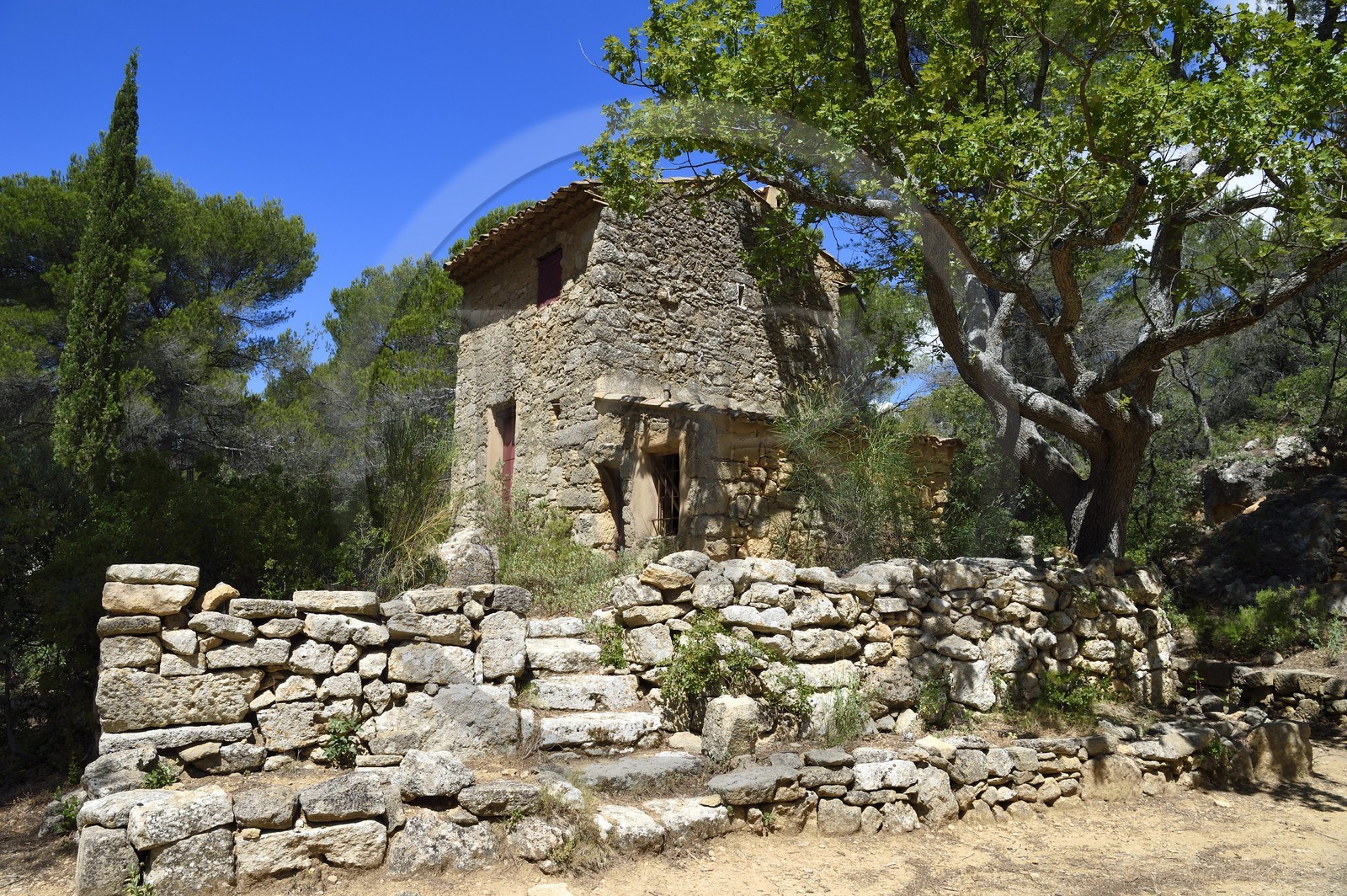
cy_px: 448
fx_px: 897
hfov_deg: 73.8
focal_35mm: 24
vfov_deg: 53.1
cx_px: 674
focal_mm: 24
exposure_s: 1/200
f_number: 13
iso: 200
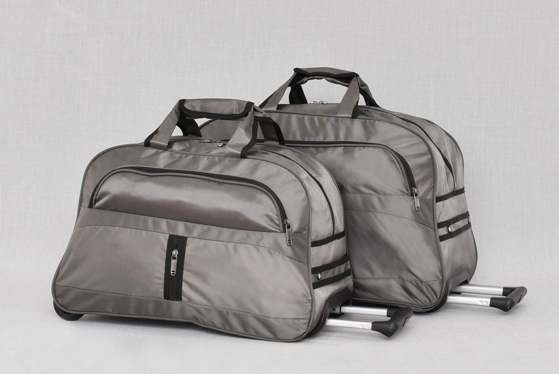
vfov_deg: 26.5
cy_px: 187
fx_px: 793
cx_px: 280
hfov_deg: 38.8
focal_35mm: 51
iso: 100
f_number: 5.6
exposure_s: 1/60
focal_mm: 34
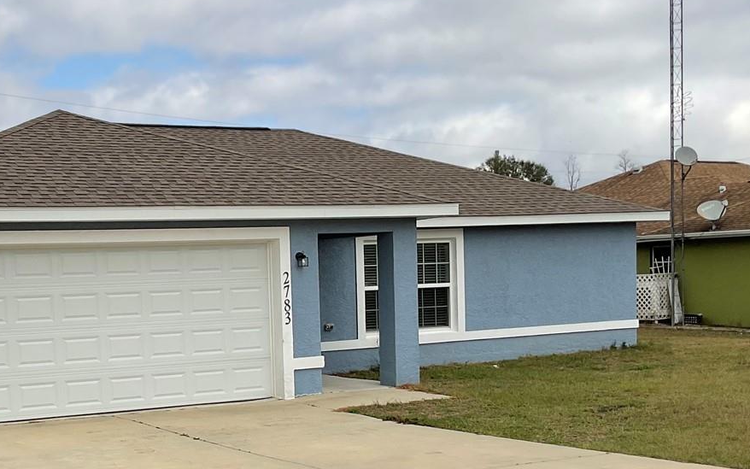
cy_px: 366
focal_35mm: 56
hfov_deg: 35.7
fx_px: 1145
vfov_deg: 22.9
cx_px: 223
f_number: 1.8
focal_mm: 3
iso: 16
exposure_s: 1/2801
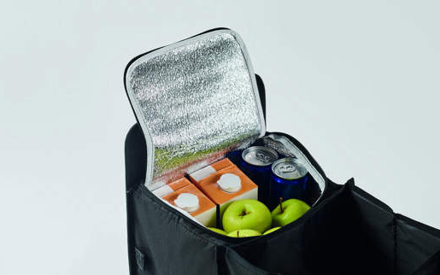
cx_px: 233
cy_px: 143
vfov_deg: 13.0
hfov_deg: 20.6
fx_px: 1211
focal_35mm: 101
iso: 125
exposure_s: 1/125
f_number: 13
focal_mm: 85
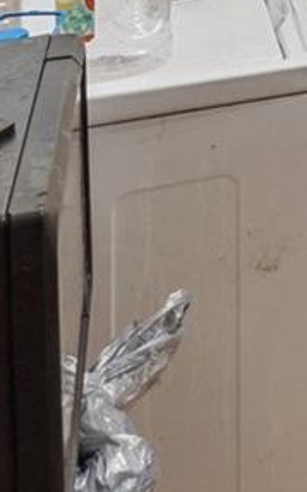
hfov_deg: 10.6
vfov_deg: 18.8
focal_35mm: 91
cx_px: 883
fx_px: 1220
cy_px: -338
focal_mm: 16
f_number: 9
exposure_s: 1/15
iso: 400
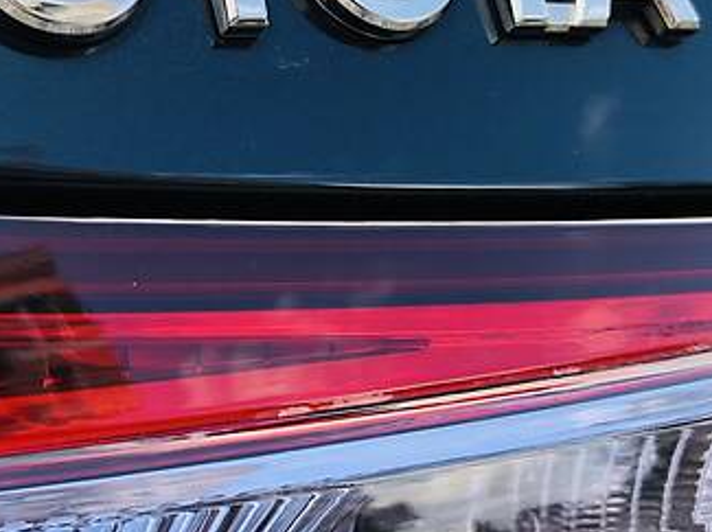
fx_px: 1418
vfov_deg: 21.1
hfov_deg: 28.2
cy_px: 142
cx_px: 309
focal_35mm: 69
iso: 20
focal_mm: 4
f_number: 1.8
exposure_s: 1/211
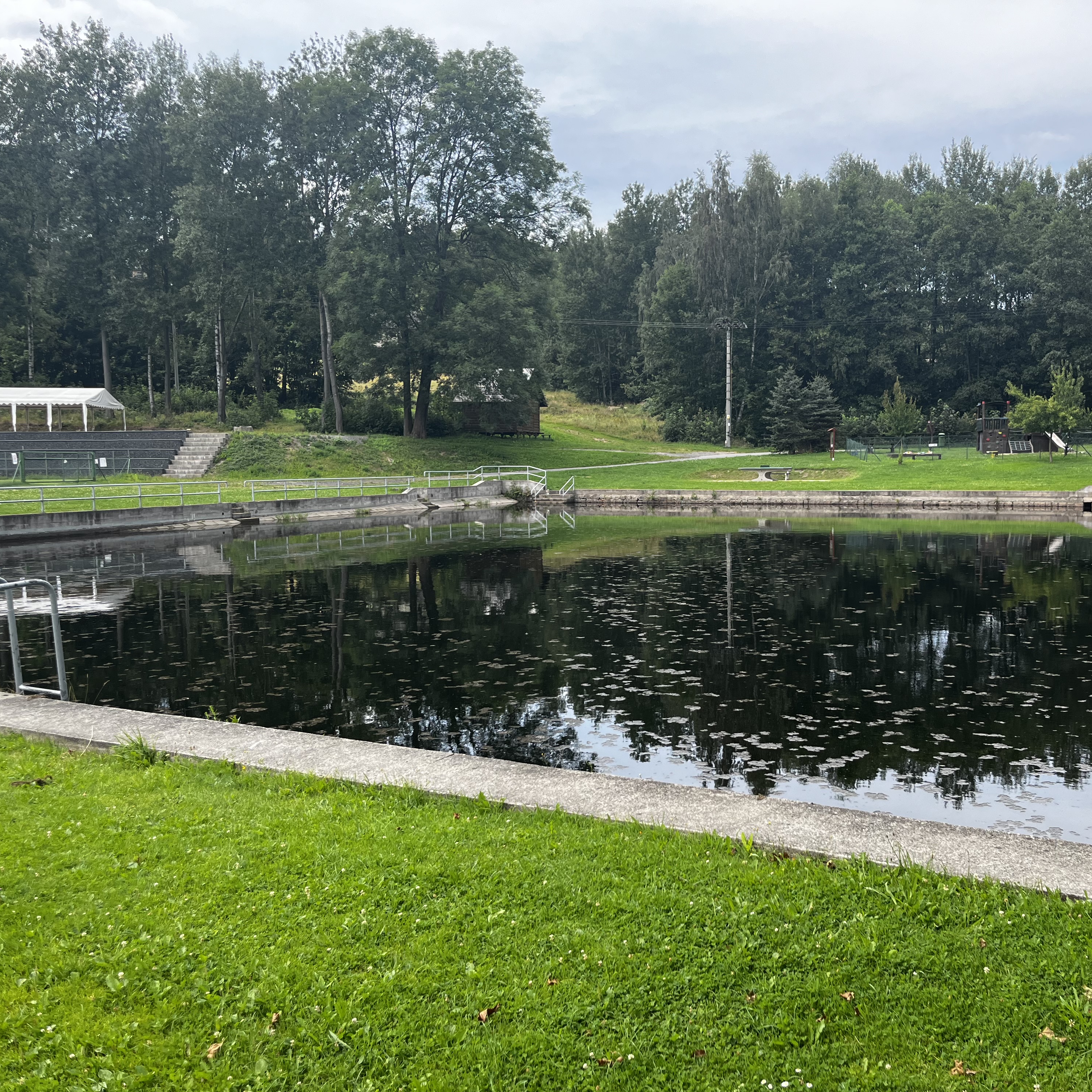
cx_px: 669
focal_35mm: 31
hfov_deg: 52.1
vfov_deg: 52.5
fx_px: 1106
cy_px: 551
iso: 50
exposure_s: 1/975
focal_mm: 5.1
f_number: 1.6
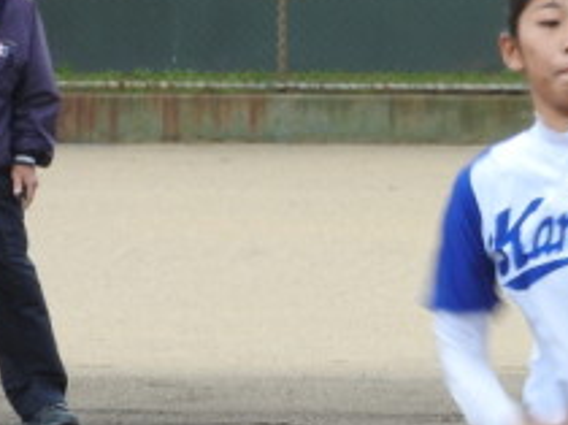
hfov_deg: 2.6
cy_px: 590
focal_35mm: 773
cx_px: 771
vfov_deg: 1.9
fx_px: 12669
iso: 110
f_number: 5.5
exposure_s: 1/125
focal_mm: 48.4
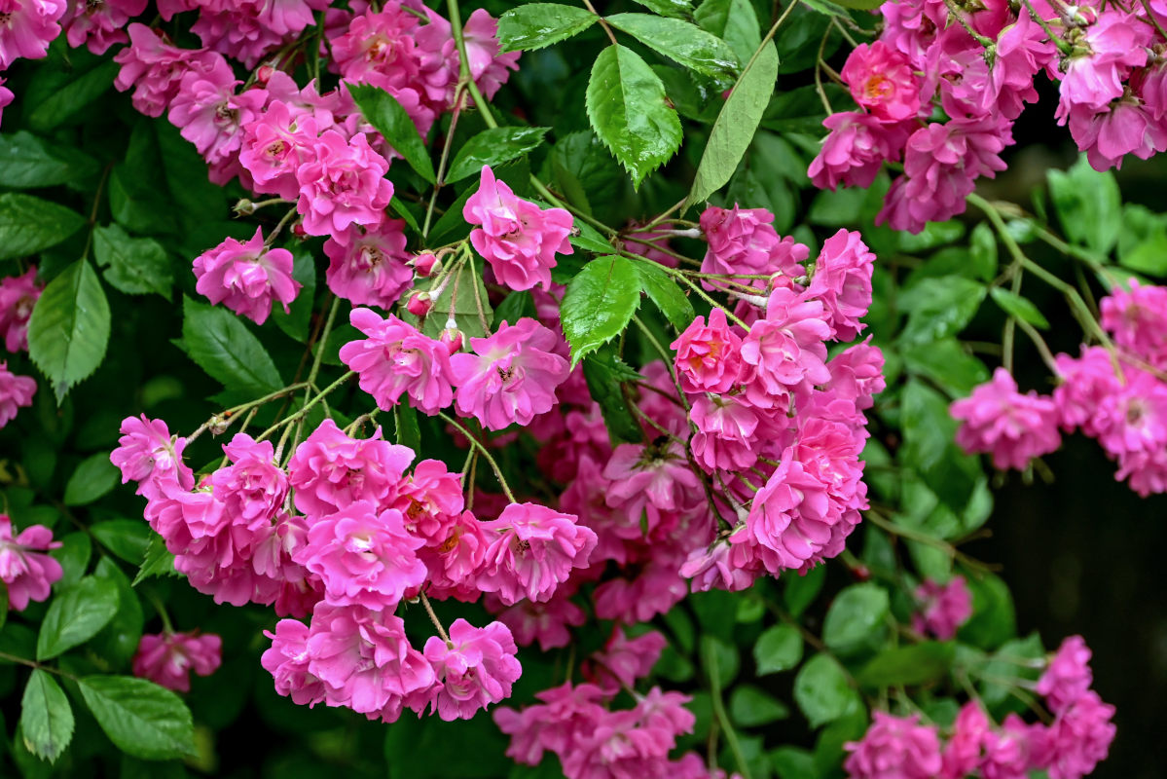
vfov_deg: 9.7
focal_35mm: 141
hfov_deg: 14.5
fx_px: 4572
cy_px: 390
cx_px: 584
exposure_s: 1/125
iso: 800
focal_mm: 94
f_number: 5.6
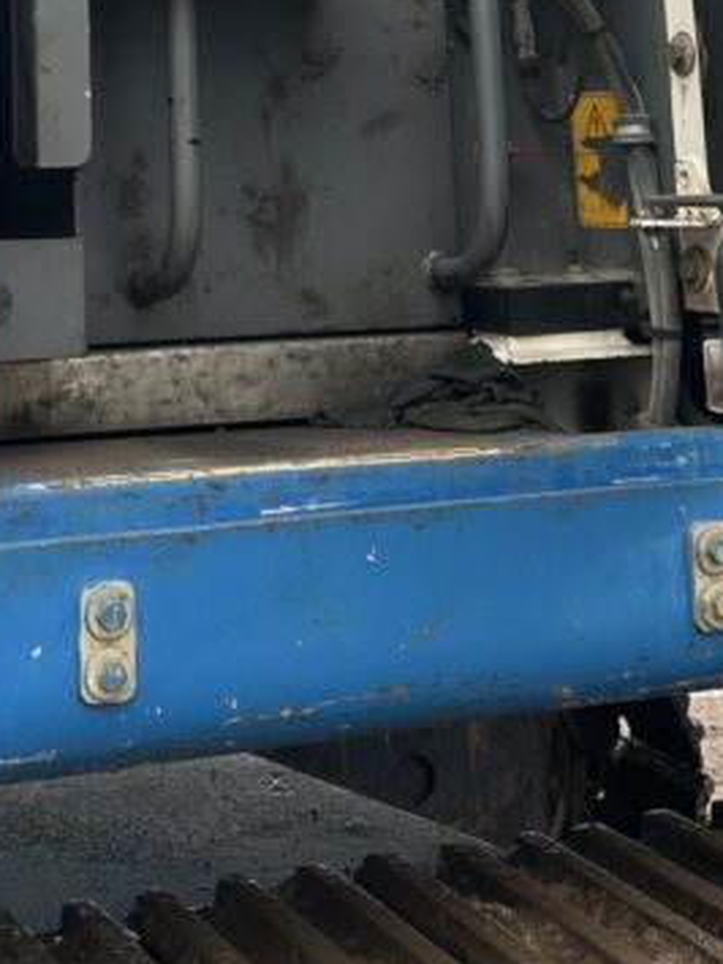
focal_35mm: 75
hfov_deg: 19.4
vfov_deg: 23.8
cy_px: -185
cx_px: 106
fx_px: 2090
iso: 50
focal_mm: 5.7
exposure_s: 1/323
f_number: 1.5
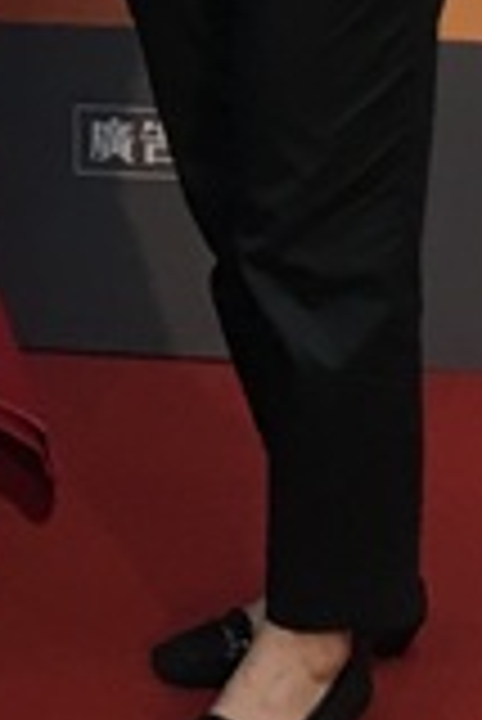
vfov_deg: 8.4
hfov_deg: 5.9
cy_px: -911
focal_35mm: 228
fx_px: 4569
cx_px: -514
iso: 32
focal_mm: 4.15
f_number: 2.2
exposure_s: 1/30
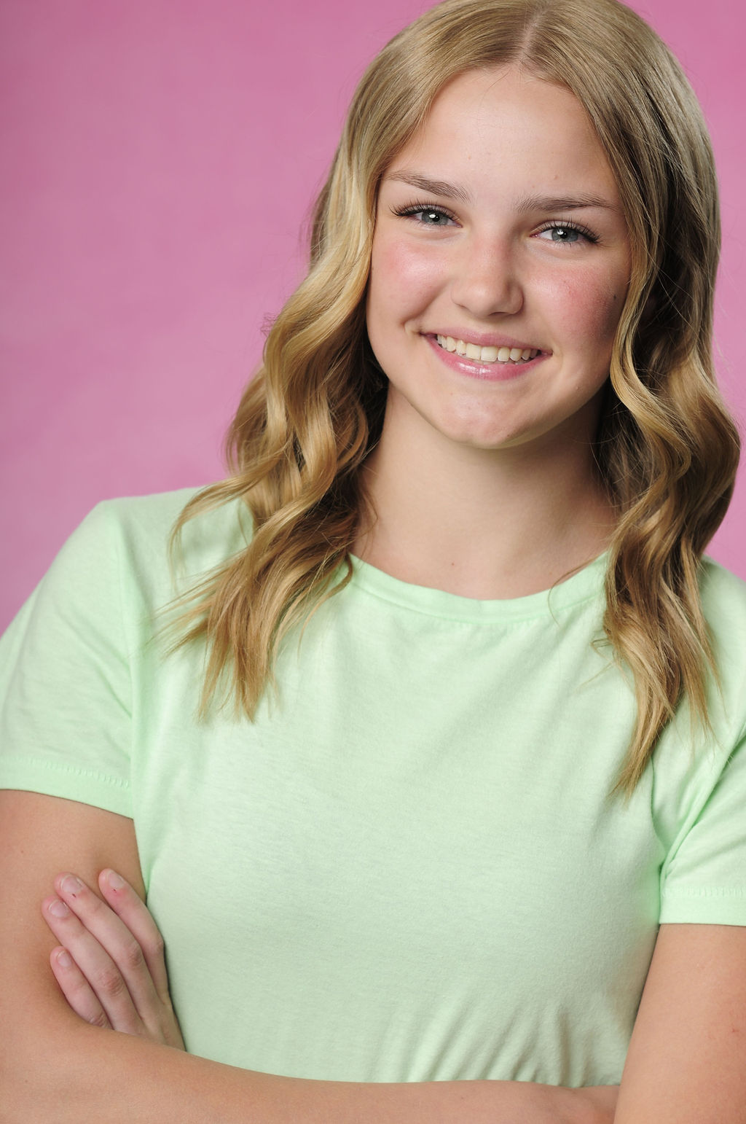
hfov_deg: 10.7
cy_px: 562
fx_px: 3974
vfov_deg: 16.1
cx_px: 373
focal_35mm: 128
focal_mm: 85
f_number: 5
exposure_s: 1/250
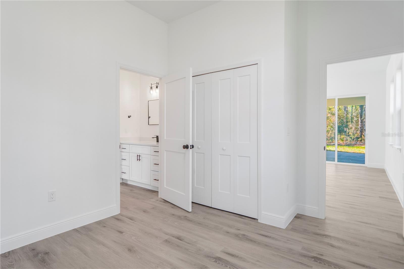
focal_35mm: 18
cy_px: 134
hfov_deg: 90.0
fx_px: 202
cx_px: 202
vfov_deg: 67.3
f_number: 2.2
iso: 100
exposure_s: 1/40
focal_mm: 12
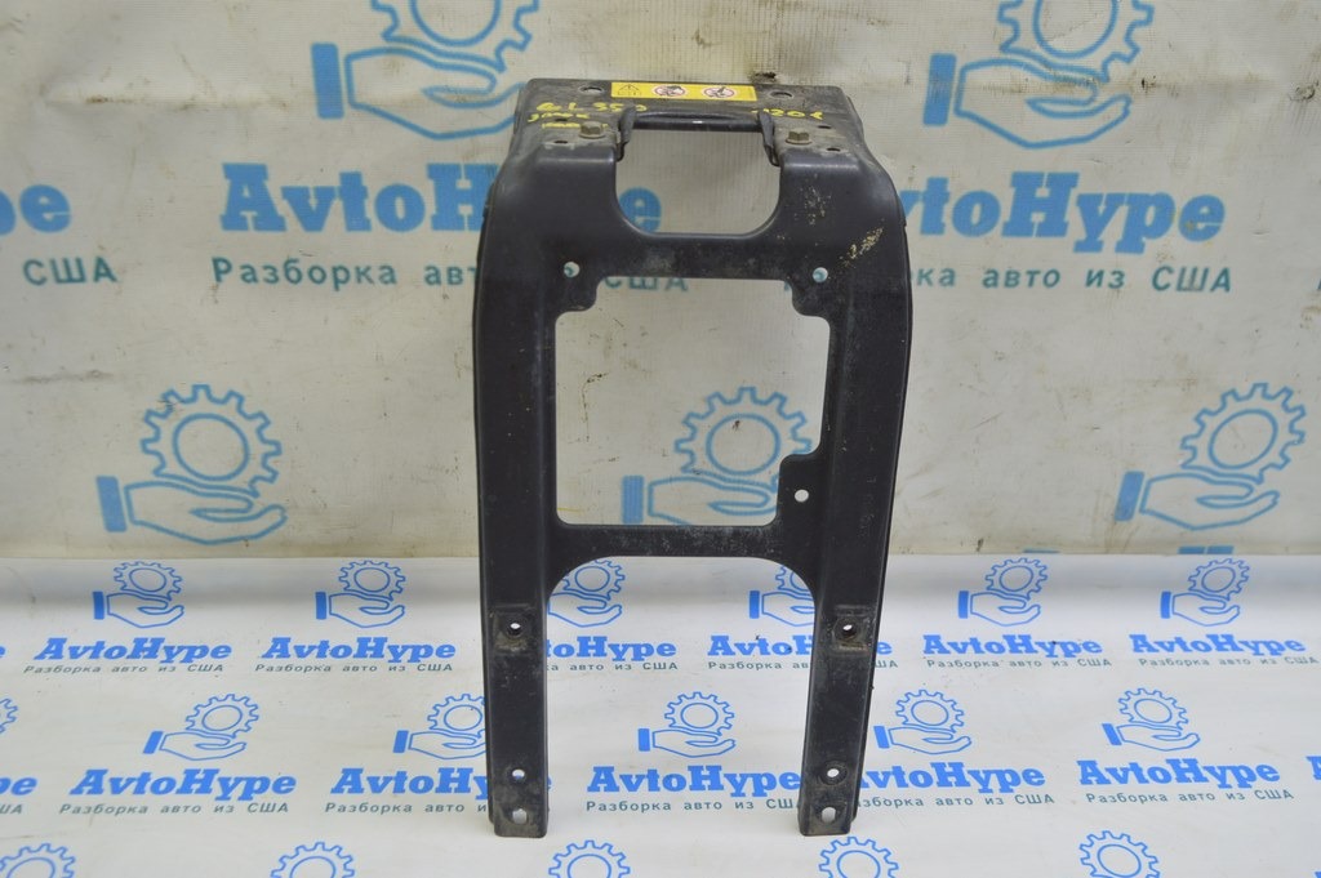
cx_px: 660
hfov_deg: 55.1
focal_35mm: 34
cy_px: 439
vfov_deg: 38.3
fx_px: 1265
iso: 400
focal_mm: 23
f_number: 5.6
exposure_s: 1/25
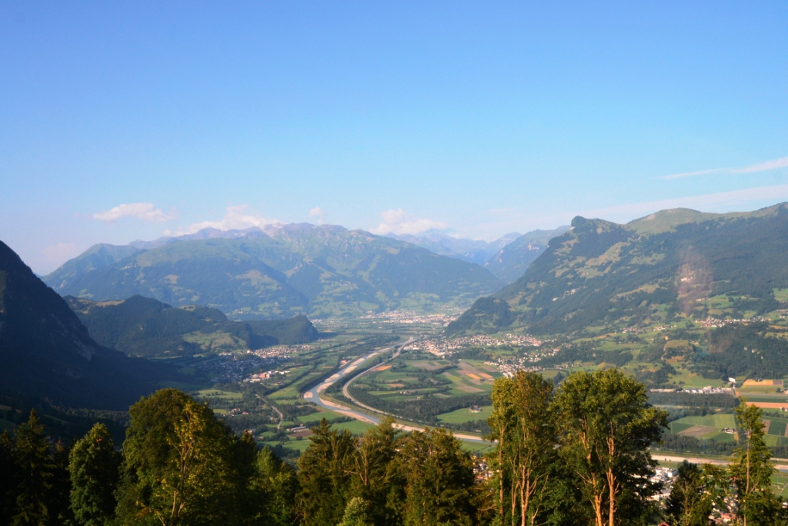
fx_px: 755
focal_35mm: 34
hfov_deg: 55.1
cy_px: 263
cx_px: 394
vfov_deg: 38.4
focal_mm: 23
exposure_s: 1/250
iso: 400
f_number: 10
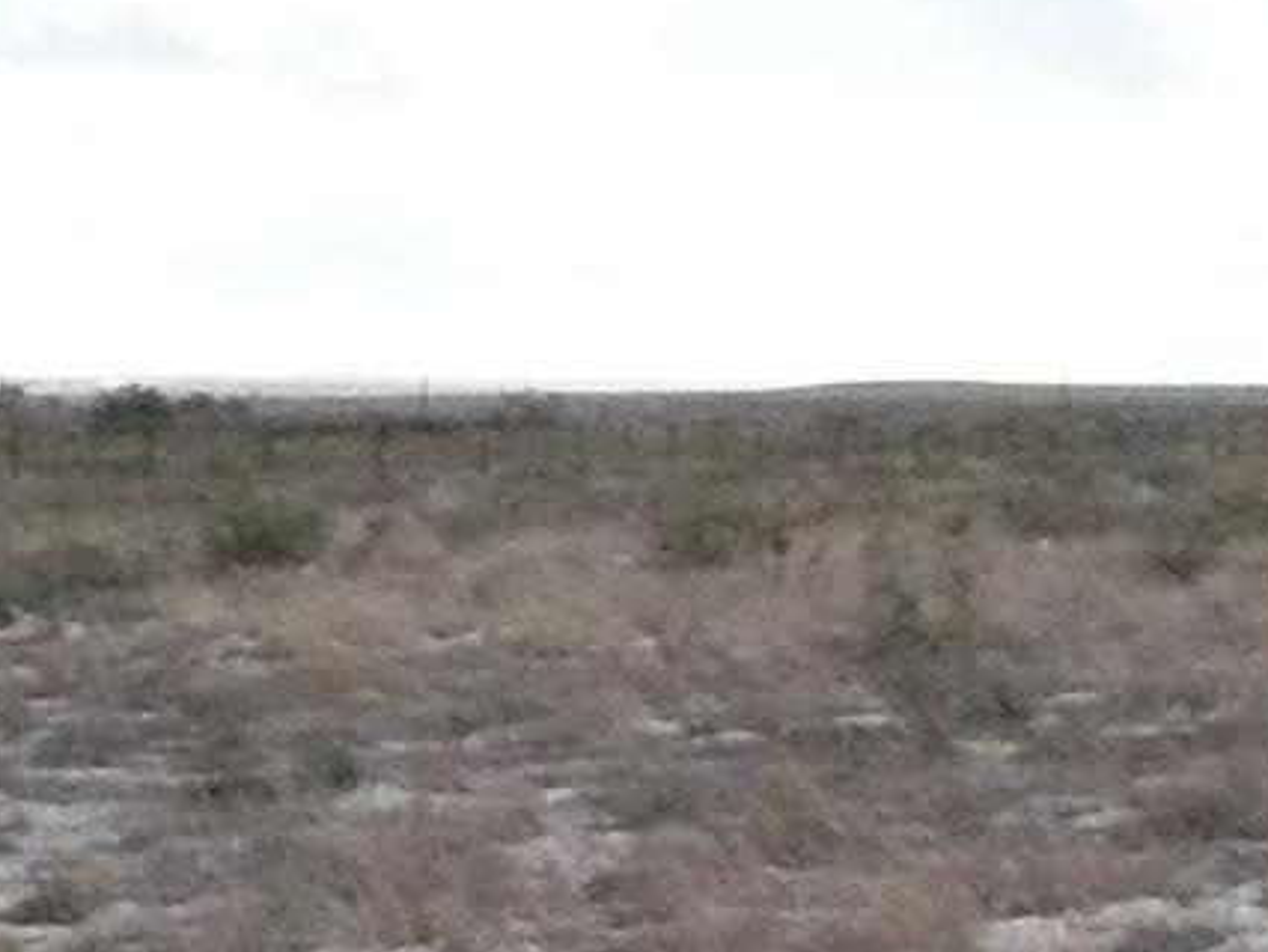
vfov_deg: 8.8
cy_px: 782
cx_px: 2762
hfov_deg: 10.5
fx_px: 6194
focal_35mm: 169
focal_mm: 6
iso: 800
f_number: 8
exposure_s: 1/1300
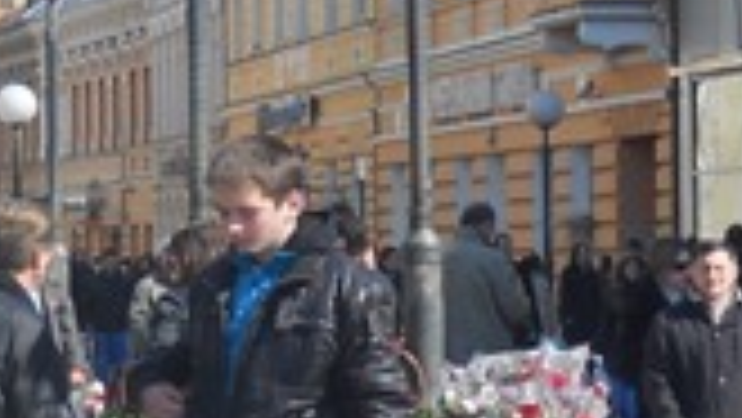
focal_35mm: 173
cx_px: 791
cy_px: 467
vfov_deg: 7.0
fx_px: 3405
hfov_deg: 12.3
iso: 80
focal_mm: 6.72
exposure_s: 1/200
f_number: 5.5
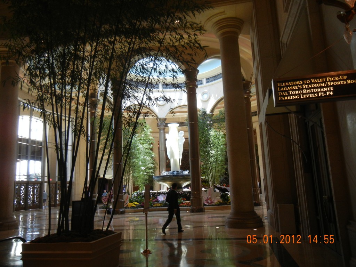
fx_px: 309
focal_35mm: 30
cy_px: 134
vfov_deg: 46.8
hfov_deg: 60.0
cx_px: 178
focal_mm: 5.4
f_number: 3.5
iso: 283
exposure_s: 1/60
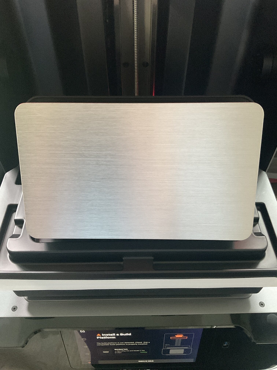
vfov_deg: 61.7
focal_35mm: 29
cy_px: 185
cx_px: 138
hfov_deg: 48.2
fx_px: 309
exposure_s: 1/30
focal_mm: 3
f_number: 1.8
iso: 400
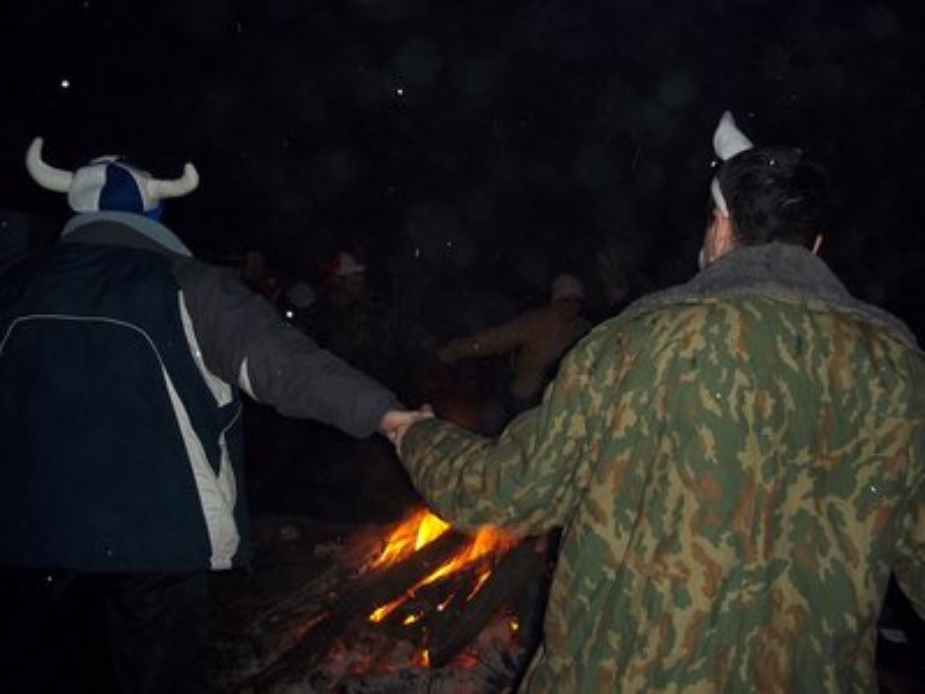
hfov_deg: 51.4
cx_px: 462
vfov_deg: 39.7
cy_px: 347
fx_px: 962
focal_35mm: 36
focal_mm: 6.5
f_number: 3.1
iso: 80
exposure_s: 1/30
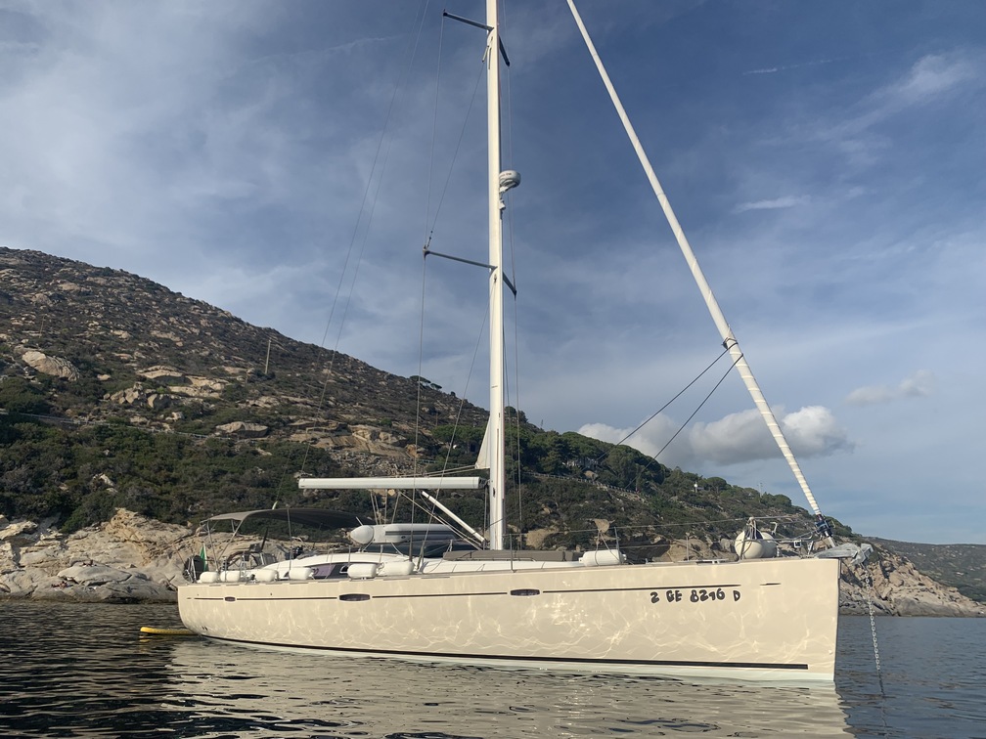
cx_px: 493
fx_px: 741
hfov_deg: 67.3
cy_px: 370
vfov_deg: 53.1
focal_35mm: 26
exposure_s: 1/3937
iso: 25
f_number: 1.8
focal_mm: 4.25
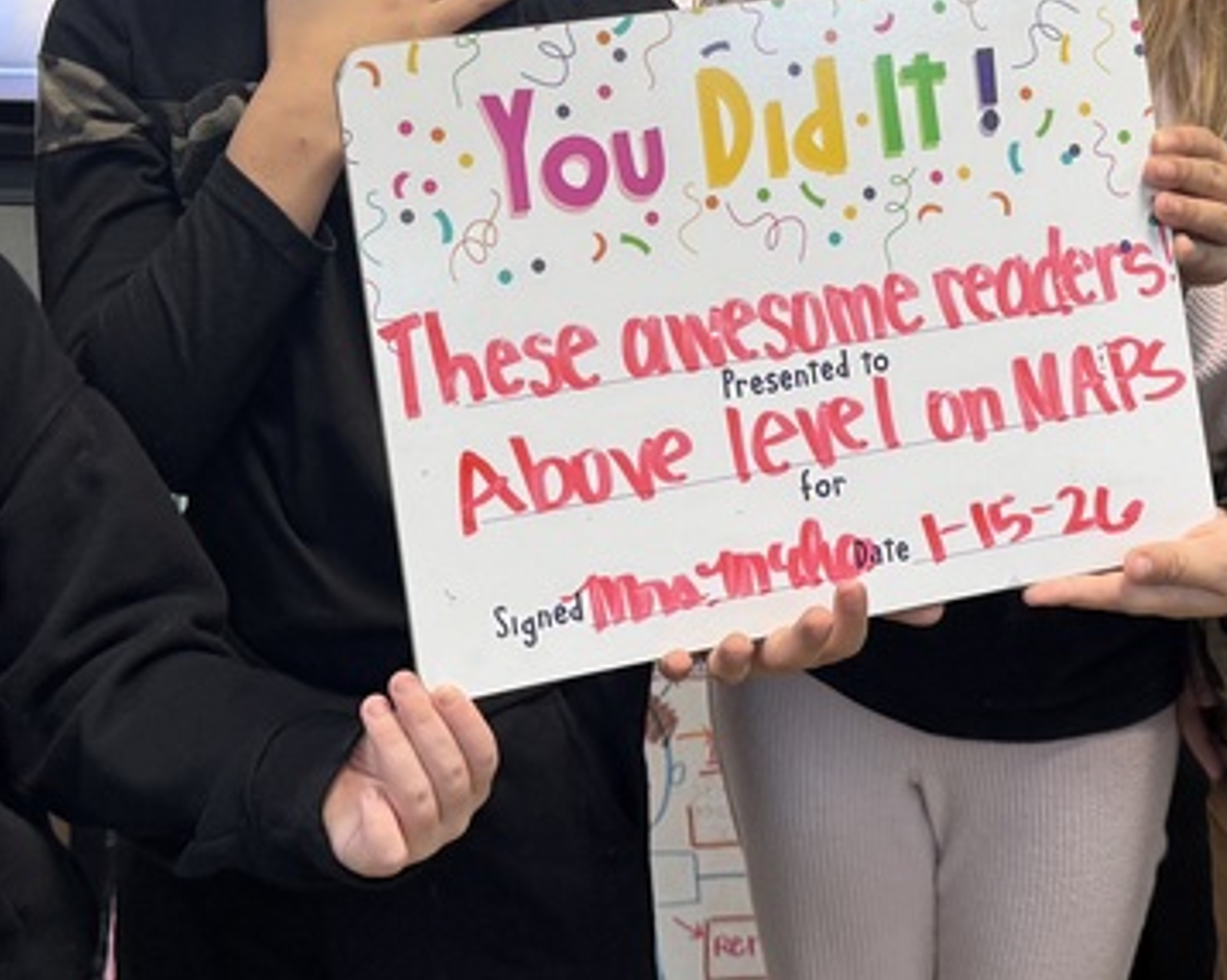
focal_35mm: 67
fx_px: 2432
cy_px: 164
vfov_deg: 22.4
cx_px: 672
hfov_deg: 28.3
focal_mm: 6.76
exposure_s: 1/60
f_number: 1.78
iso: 125
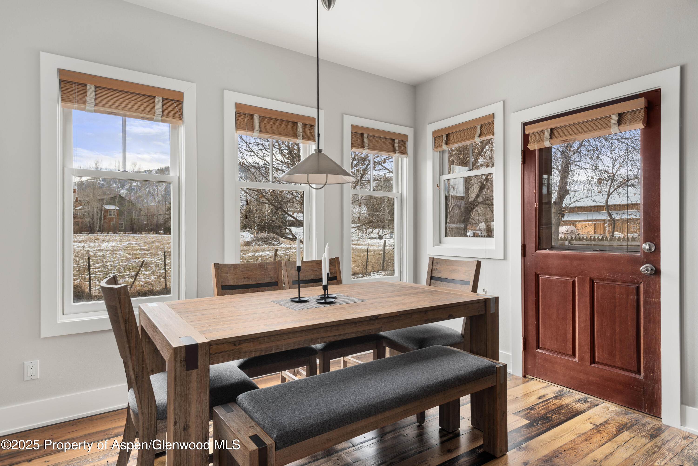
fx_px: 388
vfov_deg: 62.0
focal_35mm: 20
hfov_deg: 84.0
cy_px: 233
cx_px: 349
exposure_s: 1/6
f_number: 7.1
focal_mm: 20
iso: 200
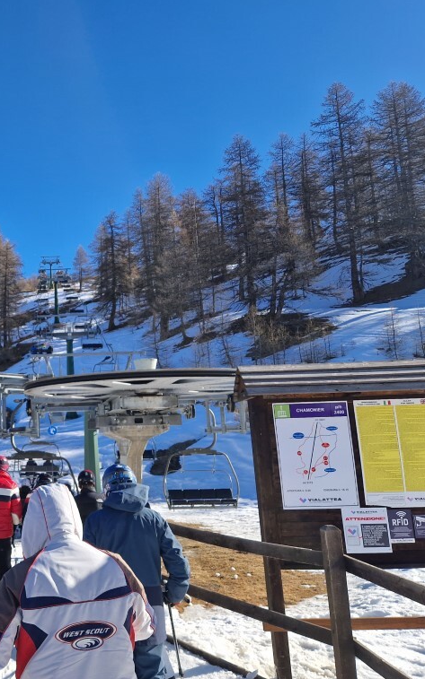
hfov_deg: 35.9
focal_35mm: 33
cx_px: 39
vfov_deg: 58.1
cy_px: 335
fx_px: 612
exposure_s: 1/1168
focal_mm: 5.4
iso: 50
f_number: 1.8
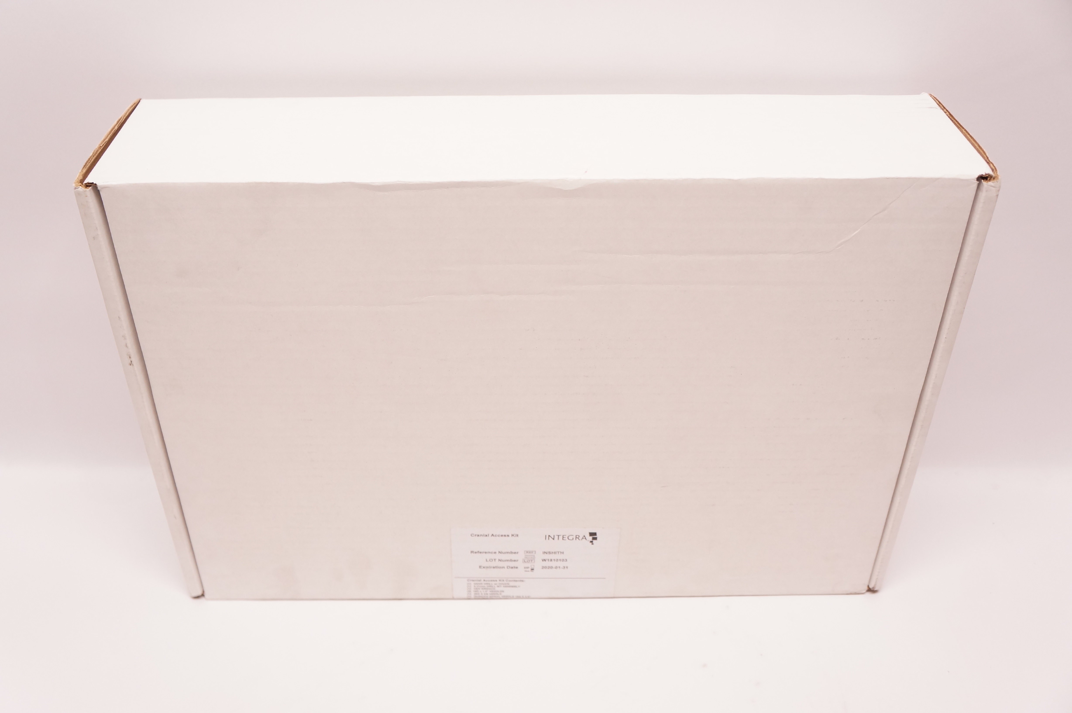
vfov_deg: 38.3
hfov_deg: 55.2
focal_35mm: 34
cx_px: 536
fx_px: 1026
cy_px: 356
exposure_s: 1/100
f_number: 4.5
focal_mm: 23
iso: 800
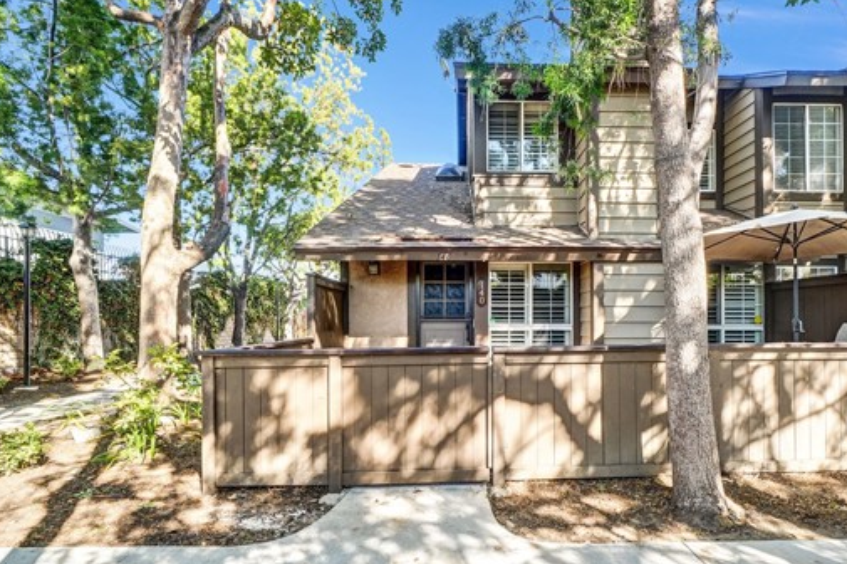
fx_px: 447
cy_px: 317
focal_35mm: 19
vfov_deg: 64.3
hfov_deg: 86.5
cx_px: 476
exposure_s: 1/60
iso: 400
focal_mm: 10
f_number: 9
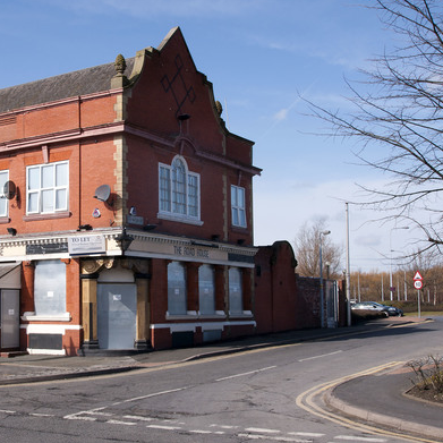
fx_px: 724
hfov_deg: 33.6
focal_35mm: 50
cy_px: 235
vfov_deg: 34.0
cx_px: 131
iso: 200
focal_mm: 24
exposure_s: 1/200
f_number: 11
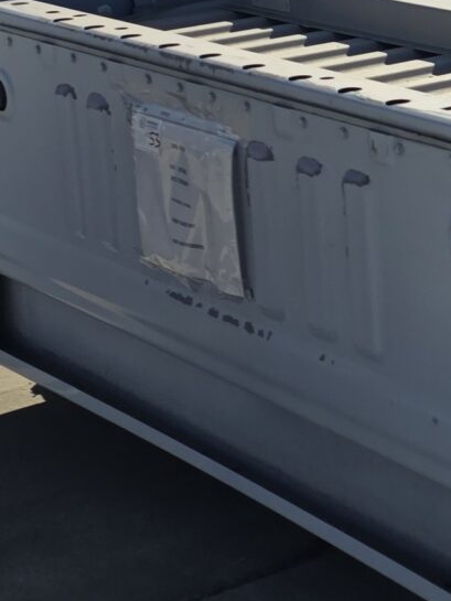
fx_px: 1875
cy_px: -50
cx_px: 794
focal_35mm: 108
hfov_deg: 12.6
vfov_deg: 17.6
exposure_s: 1/7944
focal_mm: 6.3
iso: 64
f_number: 1.7
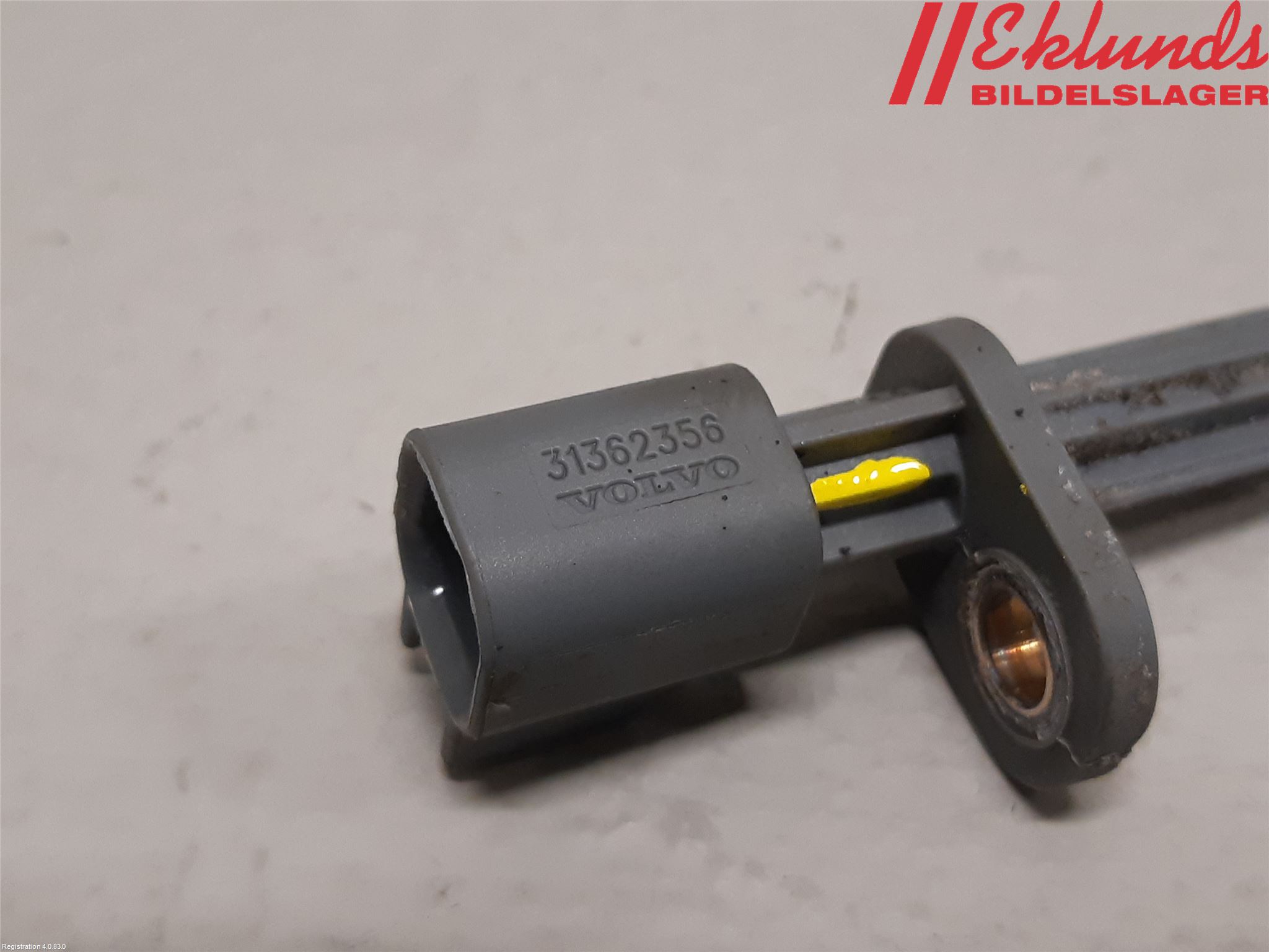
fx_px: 953
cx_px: 634
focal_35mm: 26
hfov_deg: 67.3
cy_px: 476
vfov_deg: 53.1
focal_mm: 3.93
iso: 160
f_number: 1.7
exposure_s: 1/50
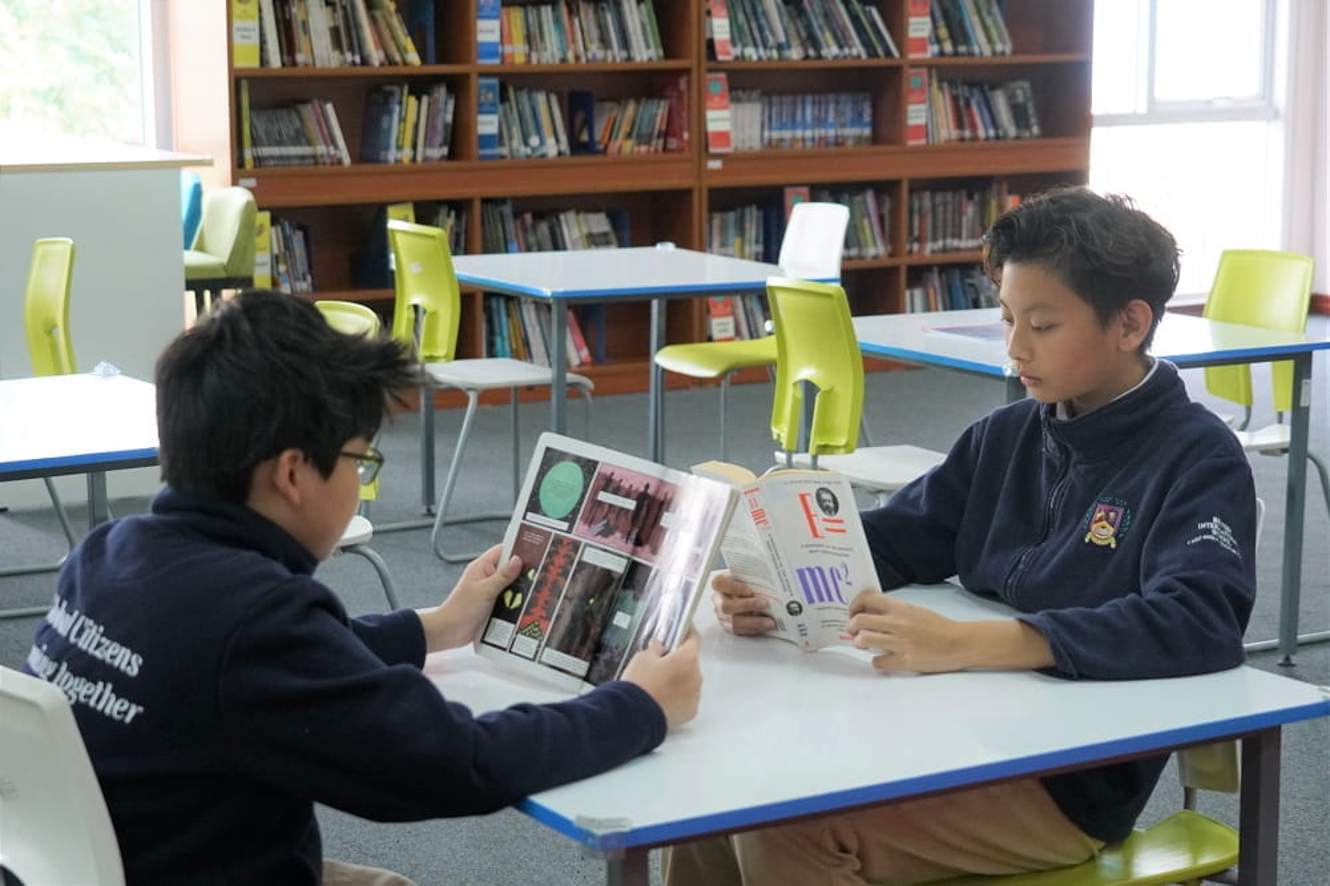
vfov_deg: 22.2
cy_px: 443
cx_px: 665
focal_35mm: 61
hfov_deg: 32.9
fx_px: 2253
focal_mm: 61
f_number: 5
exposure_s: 1/160
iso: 3200
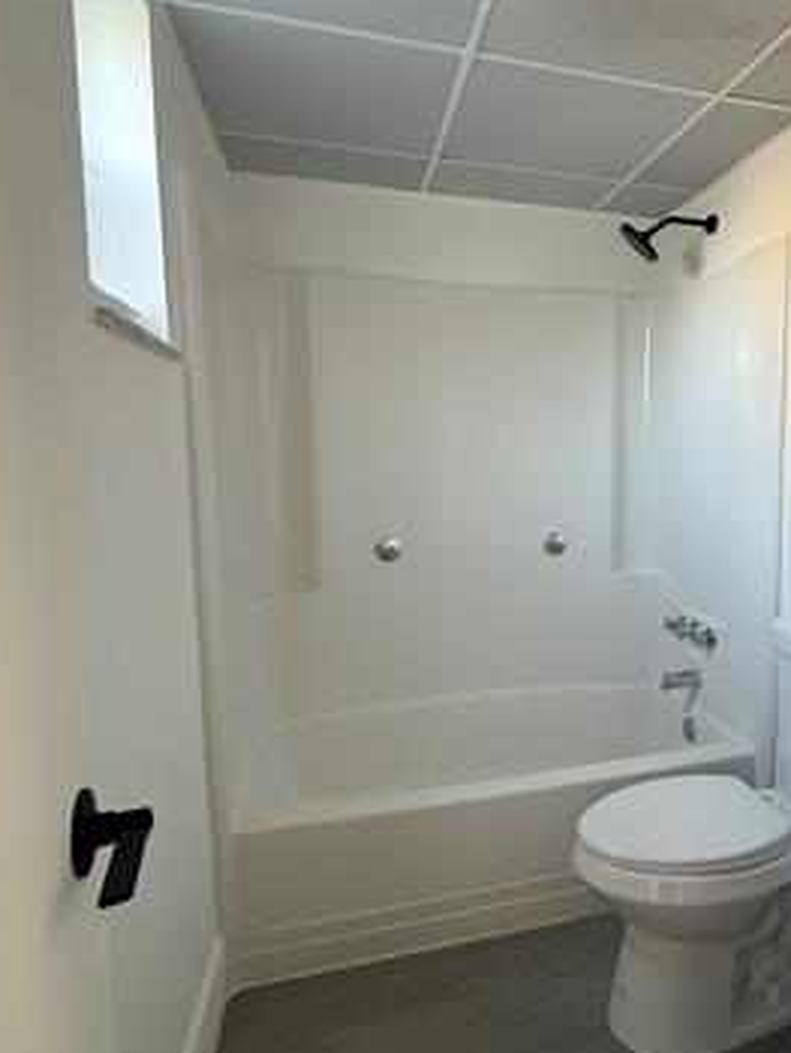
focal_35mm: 24
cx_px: 589
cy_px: 533
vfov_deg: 71.6
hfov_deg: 54.3
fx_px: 730
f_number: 2.2
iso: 250
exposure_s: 1/60
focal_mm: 2.22
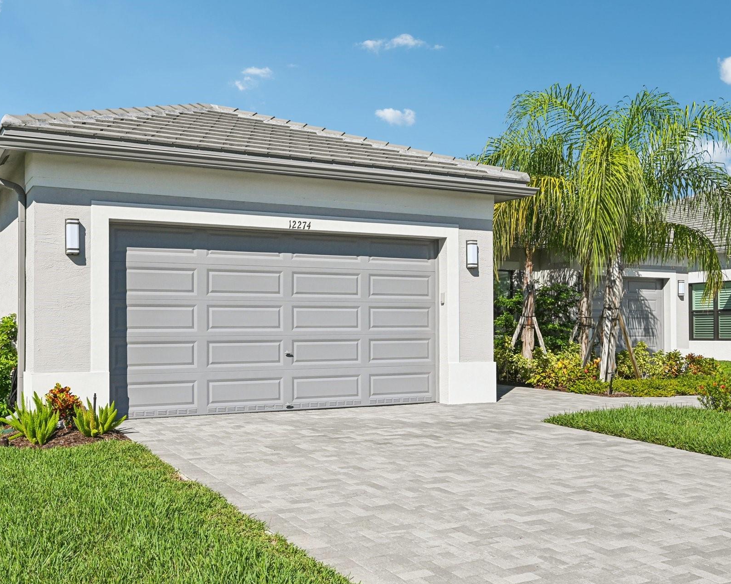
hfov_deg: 50.2
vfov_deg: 41.2
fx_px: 779
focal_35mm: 36
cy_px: 300
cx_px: 331
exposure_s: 1/5000
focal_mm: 30
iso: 800
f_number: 8
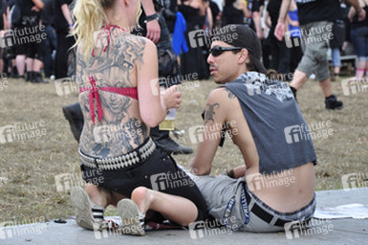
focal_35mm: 172
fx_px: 1757
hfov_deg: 12.0
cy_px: 108
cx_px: 188
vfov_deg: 8.0
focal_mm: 98
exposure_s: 1/640
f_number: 6.3
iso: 640
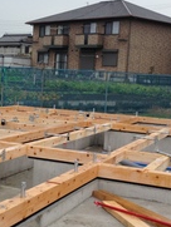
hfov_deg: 20.0
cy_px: 102
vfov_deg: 26.6
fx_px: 480
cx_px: 36
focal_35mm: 73
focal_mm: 4.12
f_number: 2.4
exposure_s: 1/502
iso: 50
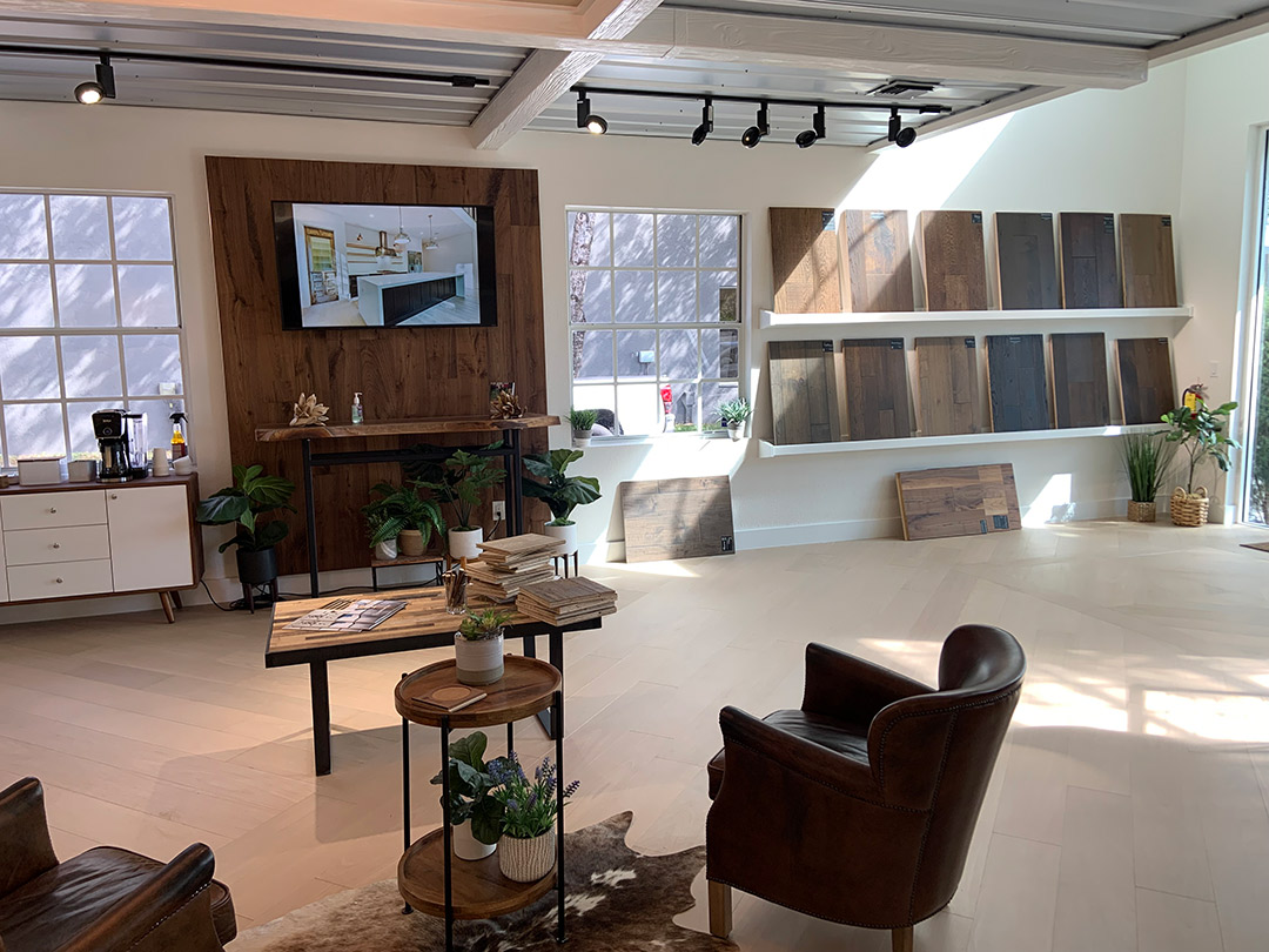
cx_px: 634
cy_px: 476
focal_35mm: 26
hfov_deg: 67.3
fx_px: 953
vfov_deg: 53.1
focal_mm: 4.25
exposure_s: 1/120
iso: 32
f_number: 1.8
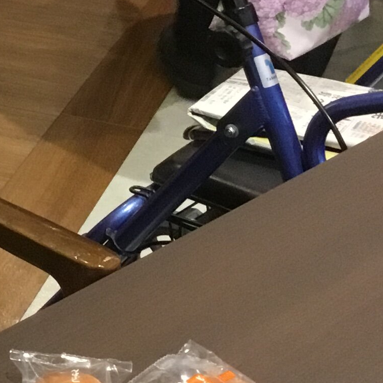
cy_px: -36
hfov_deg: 12.6
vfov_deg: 14.4
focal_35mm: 118
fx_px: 1477
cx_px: -434
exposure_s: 1/30
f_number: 2.4
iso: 125
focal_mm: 3.3
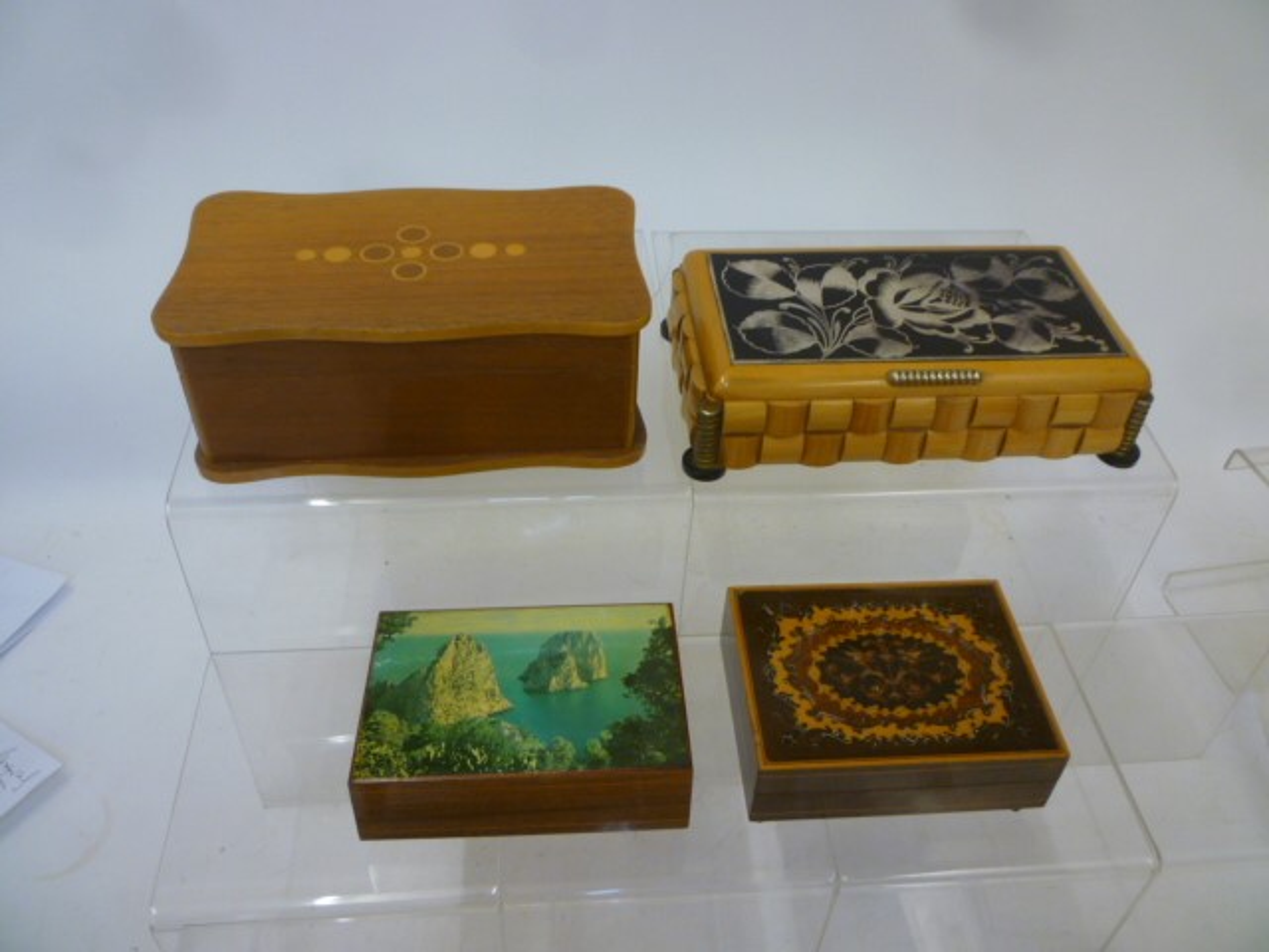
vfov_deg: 48.2
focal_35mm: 29
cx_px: 634
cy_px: 476
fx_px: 1063
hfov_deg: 61.7
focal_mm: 5.2
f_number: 3.3
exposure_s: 1/30
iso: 200
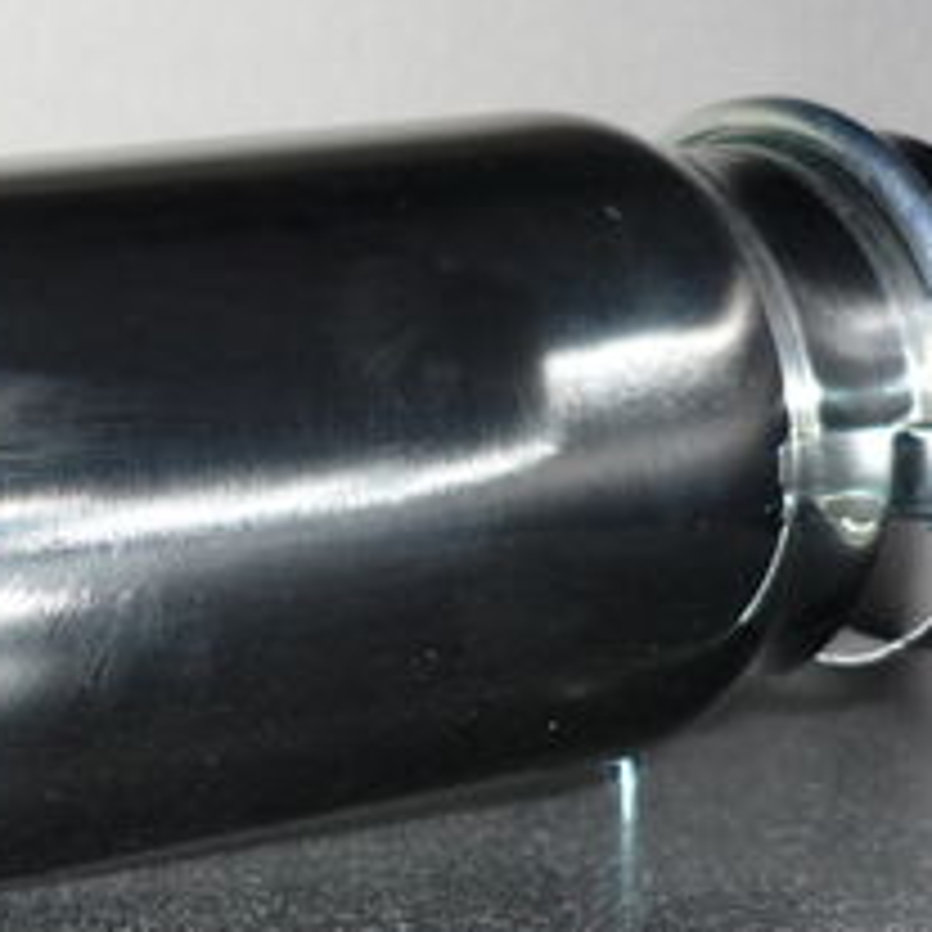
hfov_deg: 18.6
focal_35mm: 90
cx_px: -63
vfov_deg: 19.3
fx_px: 2741
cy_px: 567
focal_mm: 5.5
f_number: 2.8
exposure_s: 1/30
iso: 100
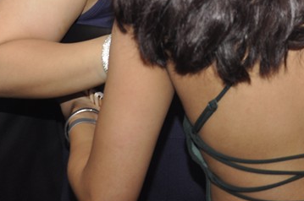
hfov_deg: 17.1
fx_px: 986
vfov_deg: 11.3
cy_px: -66
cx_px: 316
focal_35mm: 117
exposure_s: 1/60
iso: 400
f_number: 5
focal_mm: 28
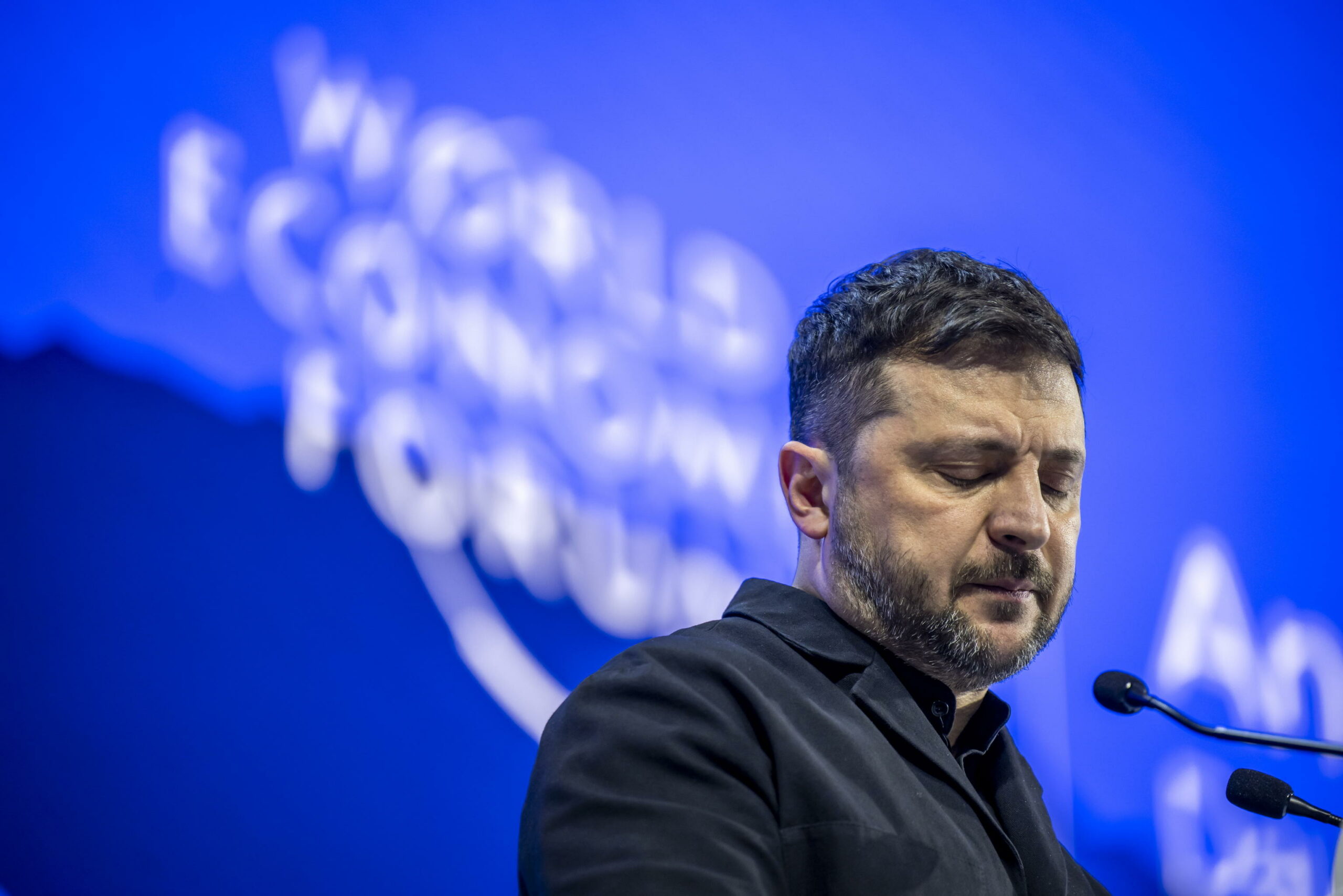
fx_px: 7461
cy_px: 448
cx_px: 672
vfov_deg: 6.9
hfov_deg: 10.3
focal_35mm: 200
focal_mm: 200
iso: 800
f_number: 2.8
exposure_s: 1/400
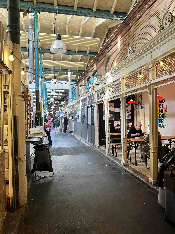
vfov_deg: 67.3
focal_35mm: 26
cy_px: 117
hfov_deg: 53.1
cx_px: 88
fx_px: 175
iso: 80
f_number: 1.5
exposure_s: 1/50
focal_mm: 5.7
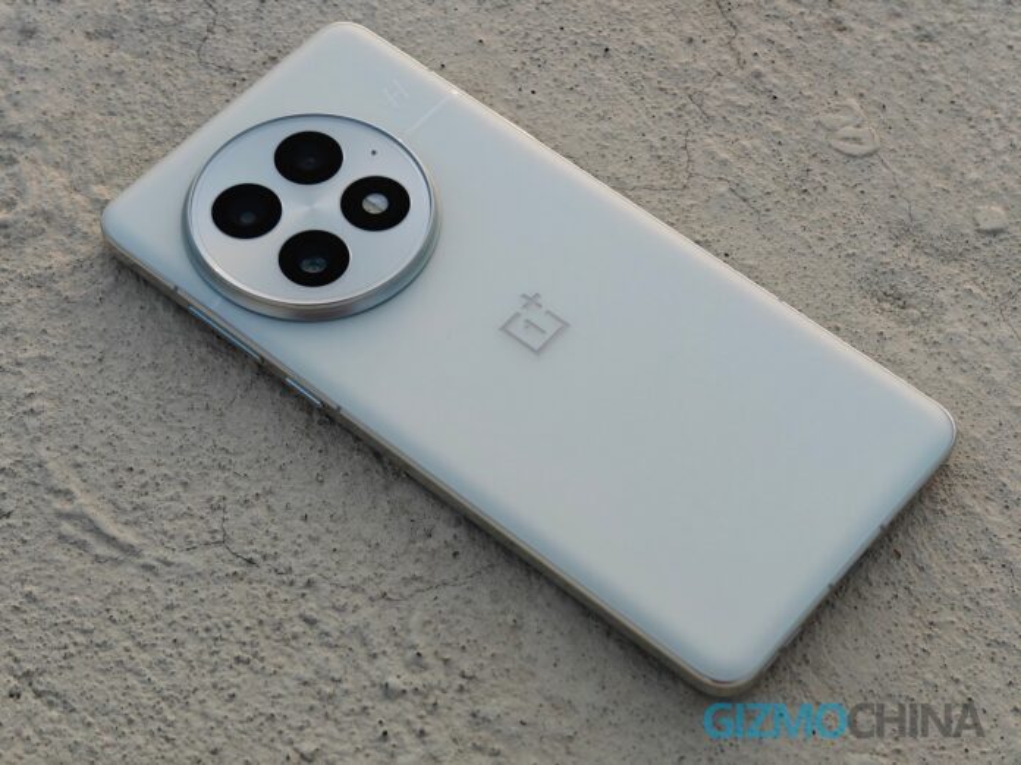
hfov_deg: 27.8
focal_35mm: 70
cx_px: 510
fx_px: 2065
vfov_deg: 21.0
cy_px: 382
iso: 80
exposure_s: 1/200
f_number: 2.6
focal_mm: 13.3
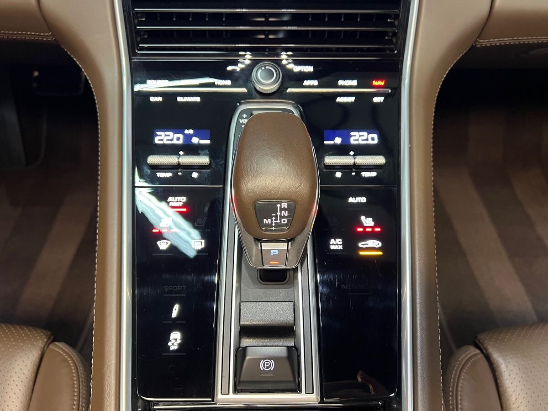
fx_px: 412
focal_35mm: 26
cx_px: 274
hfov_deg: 67.3
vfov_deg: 53.1
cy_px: 206
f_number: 1.5
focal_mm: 5.7
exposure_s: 1/44
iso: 400
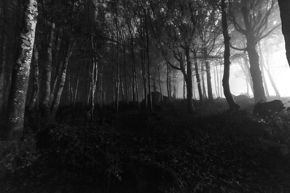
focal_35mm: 14
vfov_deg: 81.3
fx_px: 113
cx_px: 145
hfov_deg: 104.2
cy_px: 96
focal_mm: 14
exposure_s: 20
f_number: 2.8
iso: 4000
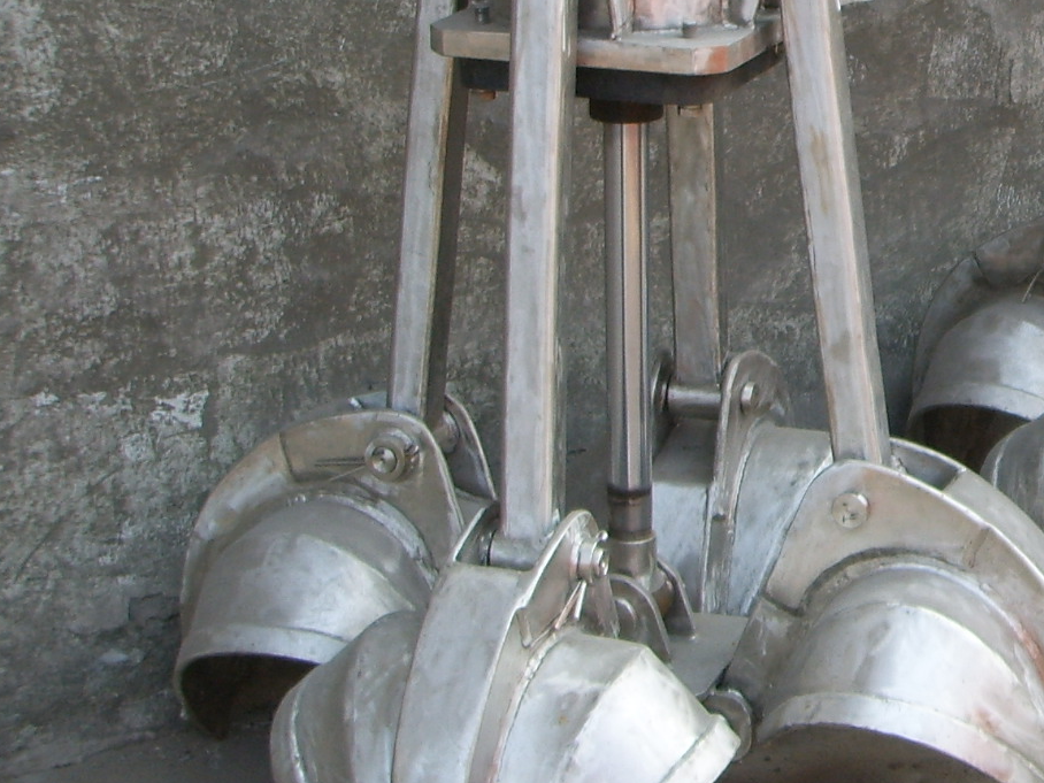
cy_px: 190
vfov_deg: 16.7
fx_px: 2654
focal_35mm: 88
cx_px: 1174
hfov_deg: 21.1
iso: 50
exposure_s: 1/250
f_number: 3.5
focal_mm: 6.6
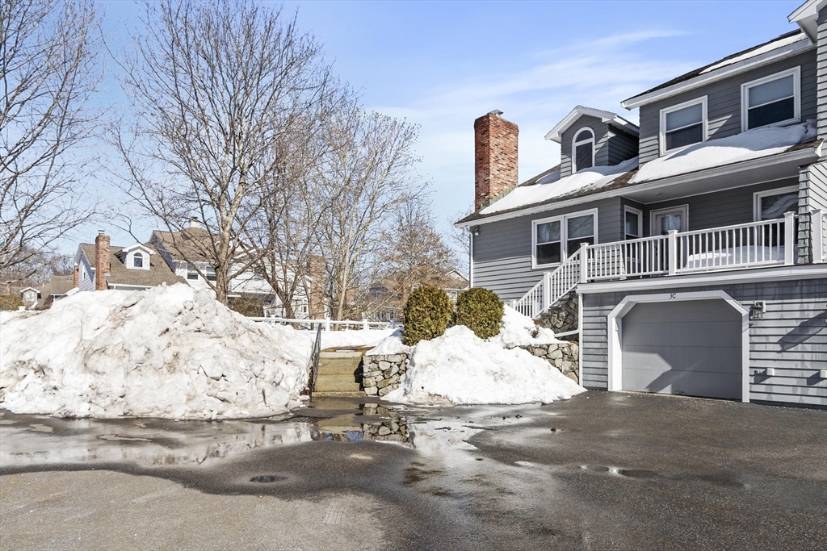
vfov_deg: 57.2
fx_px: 505
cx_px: 414
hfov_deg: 78.6
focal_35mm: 22
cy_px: 276
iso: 100
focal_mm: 15
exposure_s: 1/500
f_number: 8
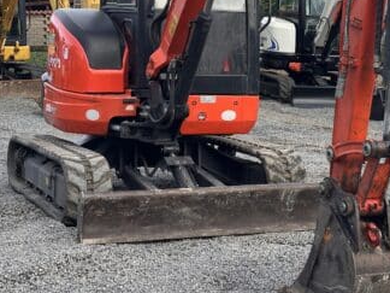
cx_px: 242
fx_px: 1003
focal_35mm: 89
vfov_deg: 16.5
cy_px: 63
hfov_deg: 22.0
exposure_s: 1/1376
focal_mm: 6.86
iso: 64
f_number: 1.78
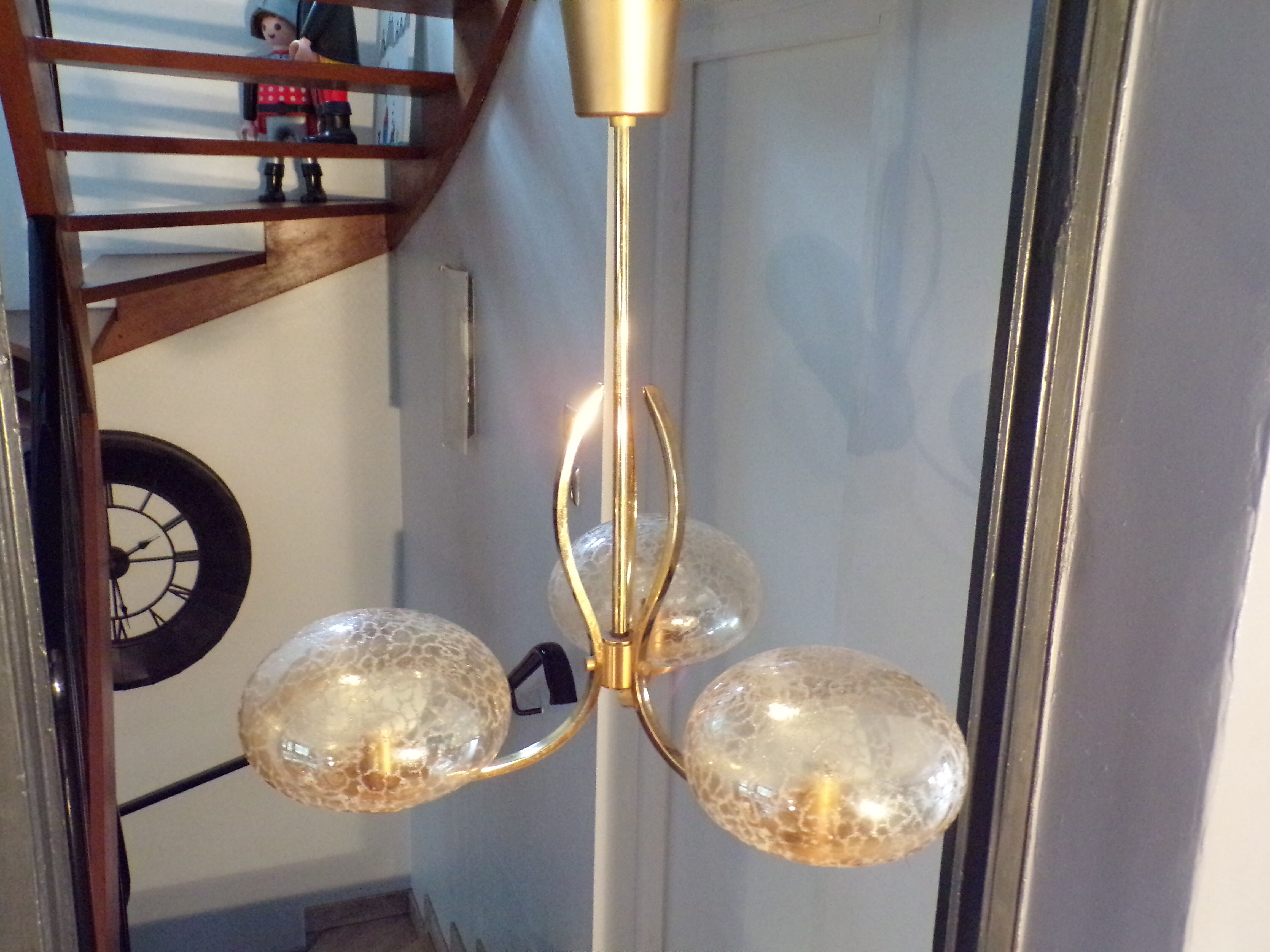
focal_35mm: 32
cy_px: 476
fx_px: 1174
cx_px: 635
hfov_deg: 56.8
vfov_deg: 44.2
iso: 800
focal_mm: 5.8
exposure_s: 1/12
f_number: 3.2
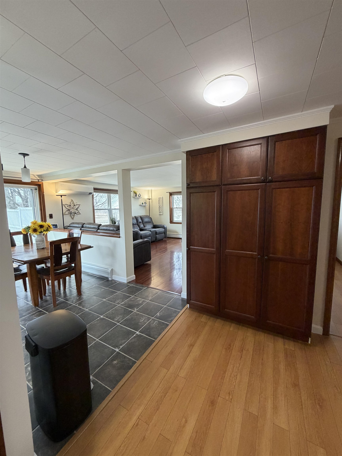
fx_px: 184
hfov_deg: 85.7
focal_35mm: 14
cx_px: 171
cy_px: 228
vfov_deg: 102.1
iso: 320
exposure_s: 1/120
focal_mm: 2.22
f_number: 2.2
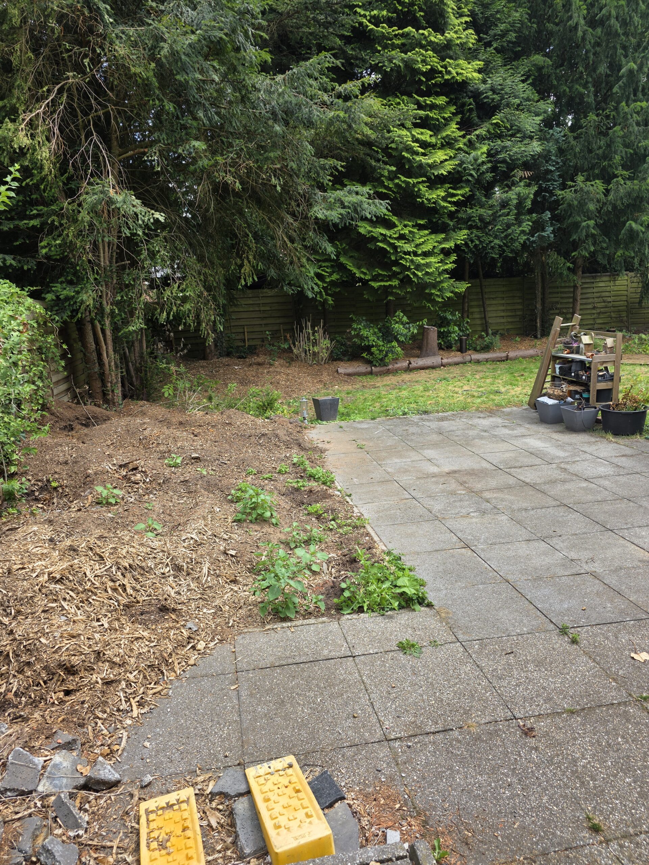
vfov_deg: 73.9
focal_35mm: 23
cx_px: 324
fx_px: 575
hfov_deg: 58.9
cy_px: 432
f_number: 1.7
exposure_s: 1/180
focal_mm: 6.3
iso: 16
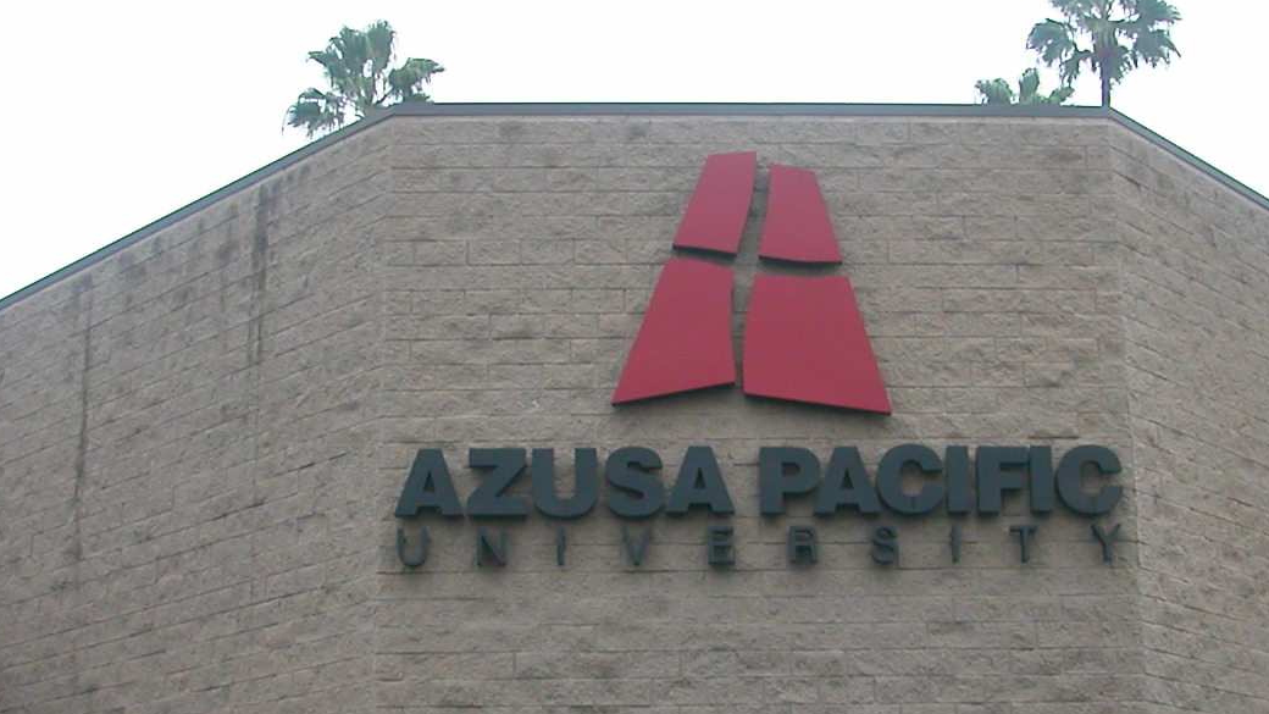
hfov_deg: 33.8
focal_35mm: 62
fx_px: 2086
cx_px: 727
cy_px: 633
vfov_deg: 19.1
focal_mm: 5.6
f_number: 2.7
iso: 100
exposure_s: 1/166
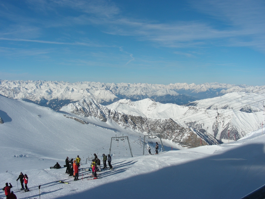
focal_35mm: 39
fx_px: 299
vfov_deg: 36.8
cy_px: 97
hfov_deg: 47.9
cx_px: 129
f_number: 5.6
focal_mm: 6.3
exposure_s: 1/598
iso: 50
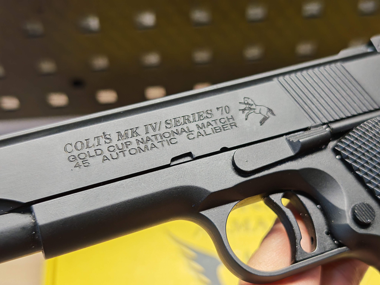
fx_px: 527
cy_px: 142
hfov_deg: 39.7
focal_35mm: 48
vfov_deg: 30.3
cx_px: 190
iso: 80
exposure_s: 1/100
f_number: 1.4
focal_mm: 6.83
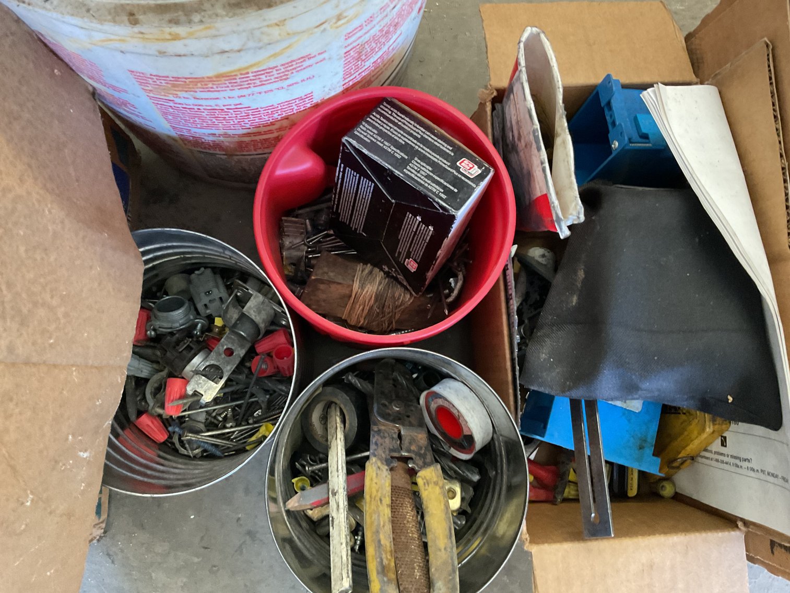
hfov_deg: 61.7
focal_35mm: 29
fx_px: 662
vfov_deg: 48.2
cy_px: 296
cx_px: 395
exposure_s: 1/30
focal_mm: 3
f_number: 1.8
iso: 400
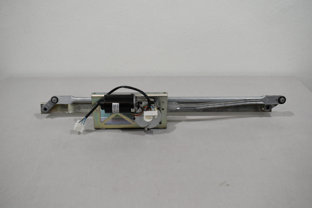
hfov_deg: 53.1
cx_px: 156
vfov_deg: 36.9
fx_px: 312
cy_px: 104
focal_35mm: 36
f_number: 5.6
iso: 400
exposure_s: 1/125
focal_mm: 24
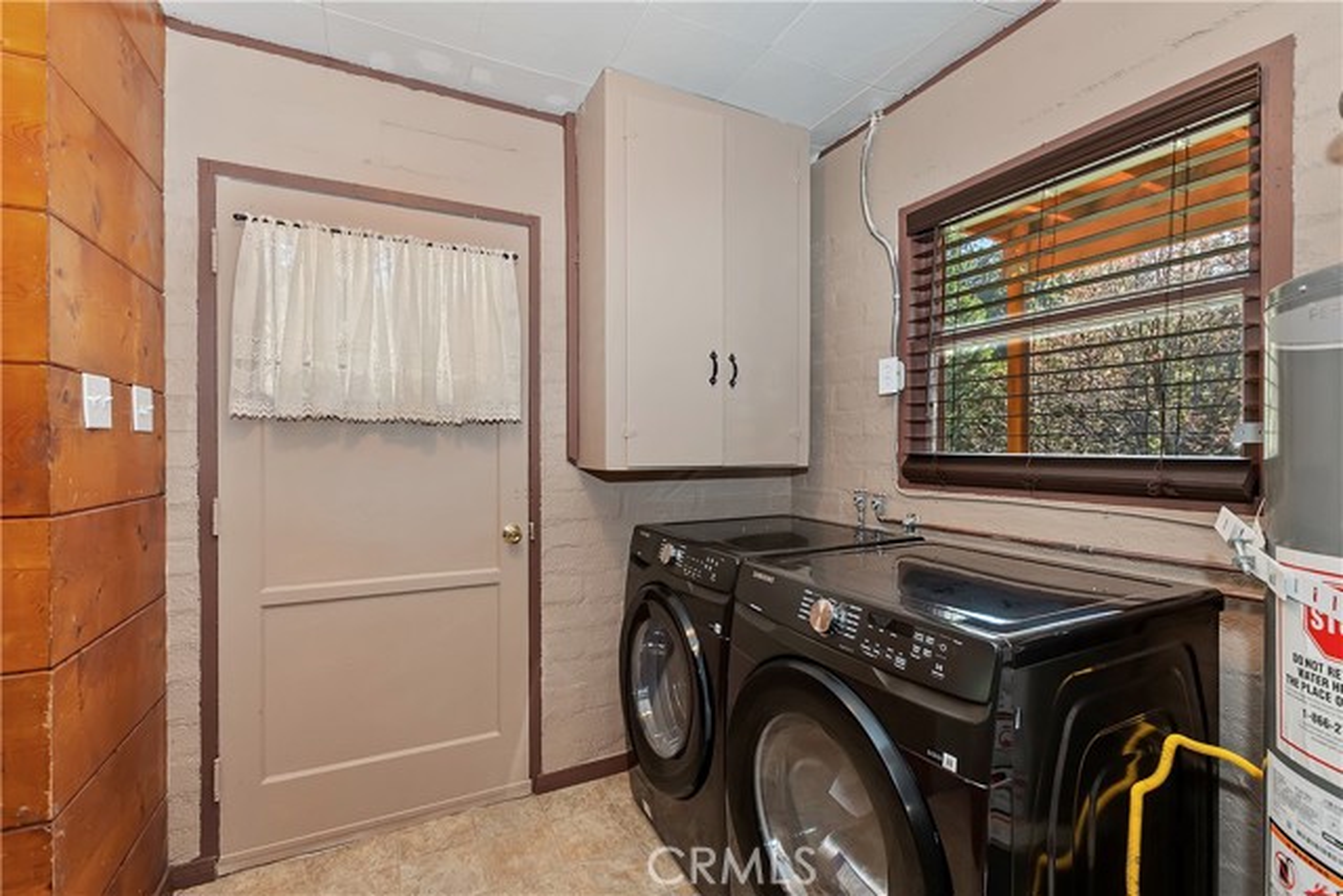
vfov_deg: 77.4
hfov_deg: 100.4
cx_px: 672
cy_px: 448
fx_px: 560
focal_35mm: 15
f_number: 8
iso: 400
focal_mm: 10
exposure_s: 1/30
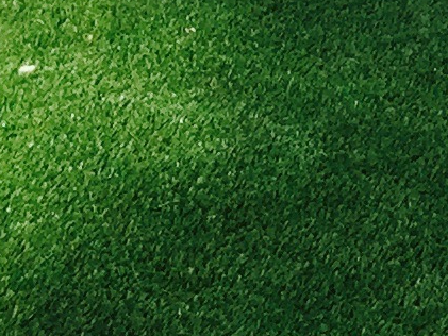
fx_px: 2913
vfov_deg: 6.6
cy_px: 132
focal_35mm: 225
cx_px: 1044
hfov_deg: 8.2
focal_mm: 4.15
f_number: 2.2
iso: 32
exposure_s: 1/719
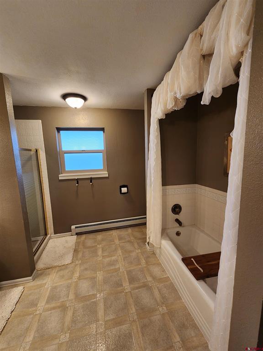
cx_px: 132
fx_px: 132
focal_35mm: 13
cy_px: 176
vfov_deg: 106.2
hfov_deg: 89.9
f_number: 2.2
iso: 200
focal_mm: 2.2
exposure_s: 1/60
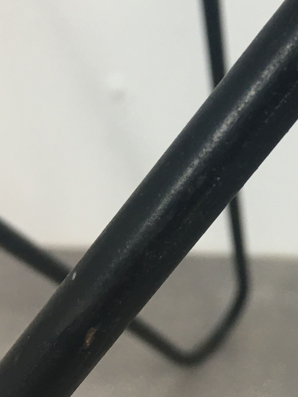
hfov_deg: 21.4
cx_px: 278
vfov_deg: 28.4
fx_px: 769
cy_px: 88
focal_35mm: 67
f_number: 2.2
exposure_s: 1/33
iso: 50
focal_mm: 4.15
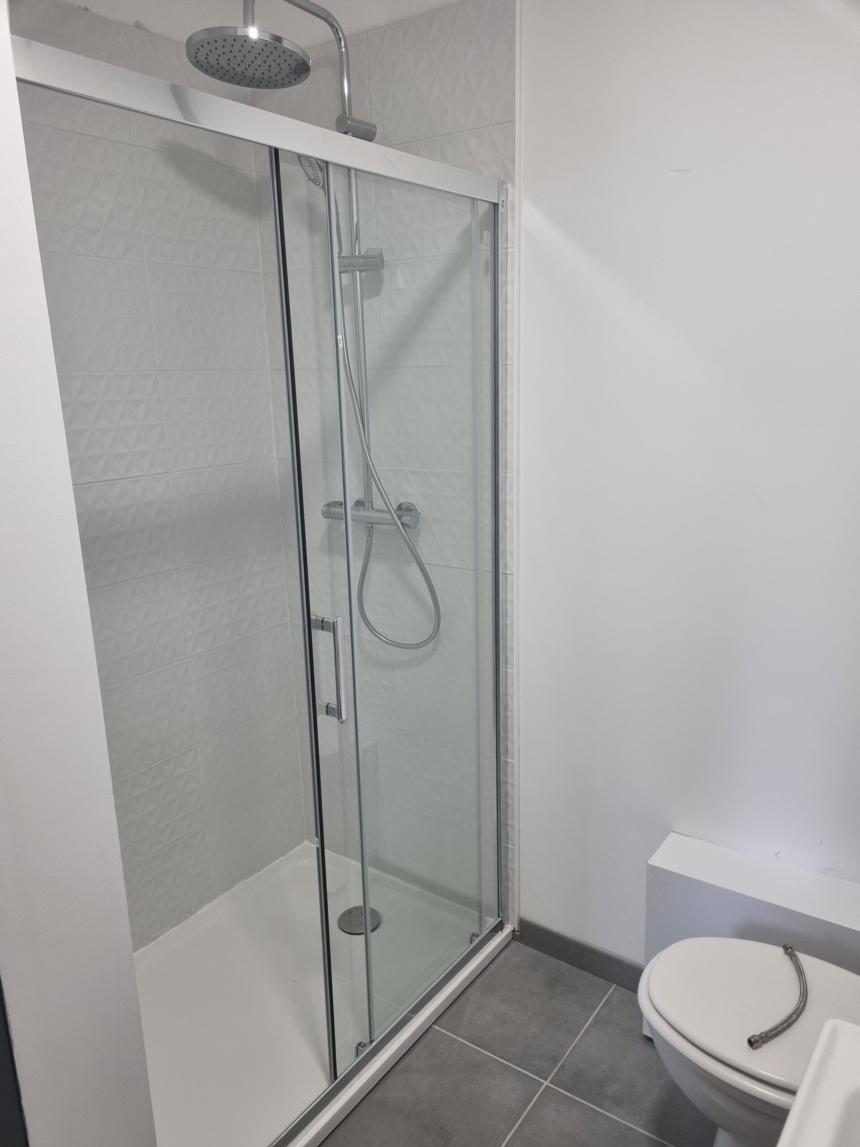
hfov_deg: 53.1
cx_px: 430
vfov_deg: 67.3
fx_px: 861
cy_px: 574
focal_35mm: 26
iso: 160
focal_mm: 5.4
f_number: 1.8
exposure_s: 1/120
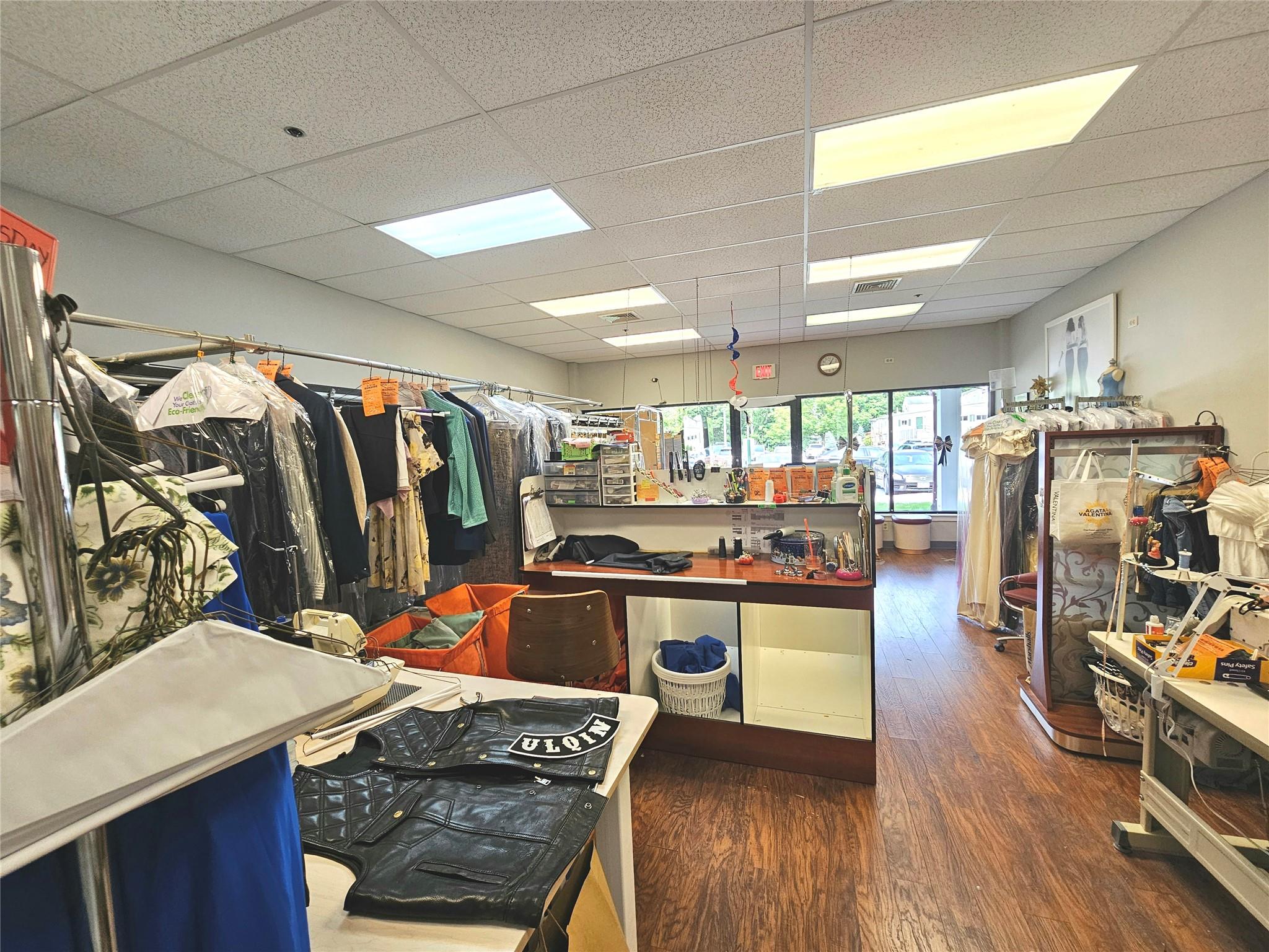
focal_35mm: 13
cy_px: 476
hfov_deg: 106.2
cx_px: 634
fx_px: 477
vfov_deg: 89.9
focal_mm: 2.2
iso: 80
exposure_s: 1/60.2
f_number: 2.2
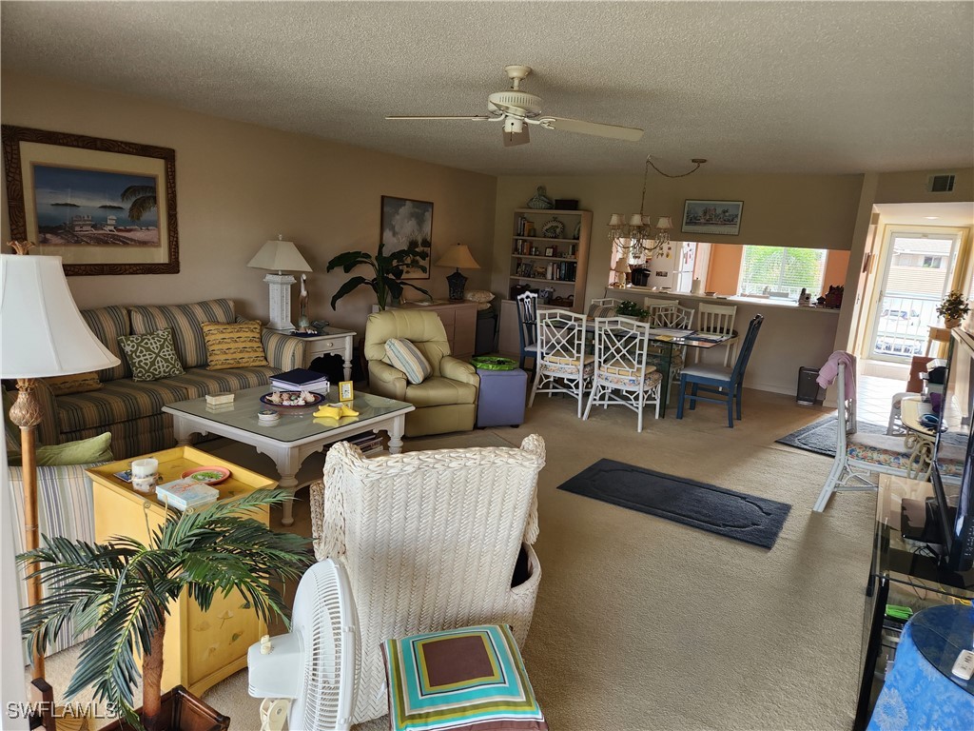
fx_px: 647
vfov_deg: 58.9
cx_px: 487
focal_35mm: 23
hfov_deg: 73.9
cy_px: 366
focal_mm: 5.4
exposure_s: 1/120
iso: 160
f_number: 1.8
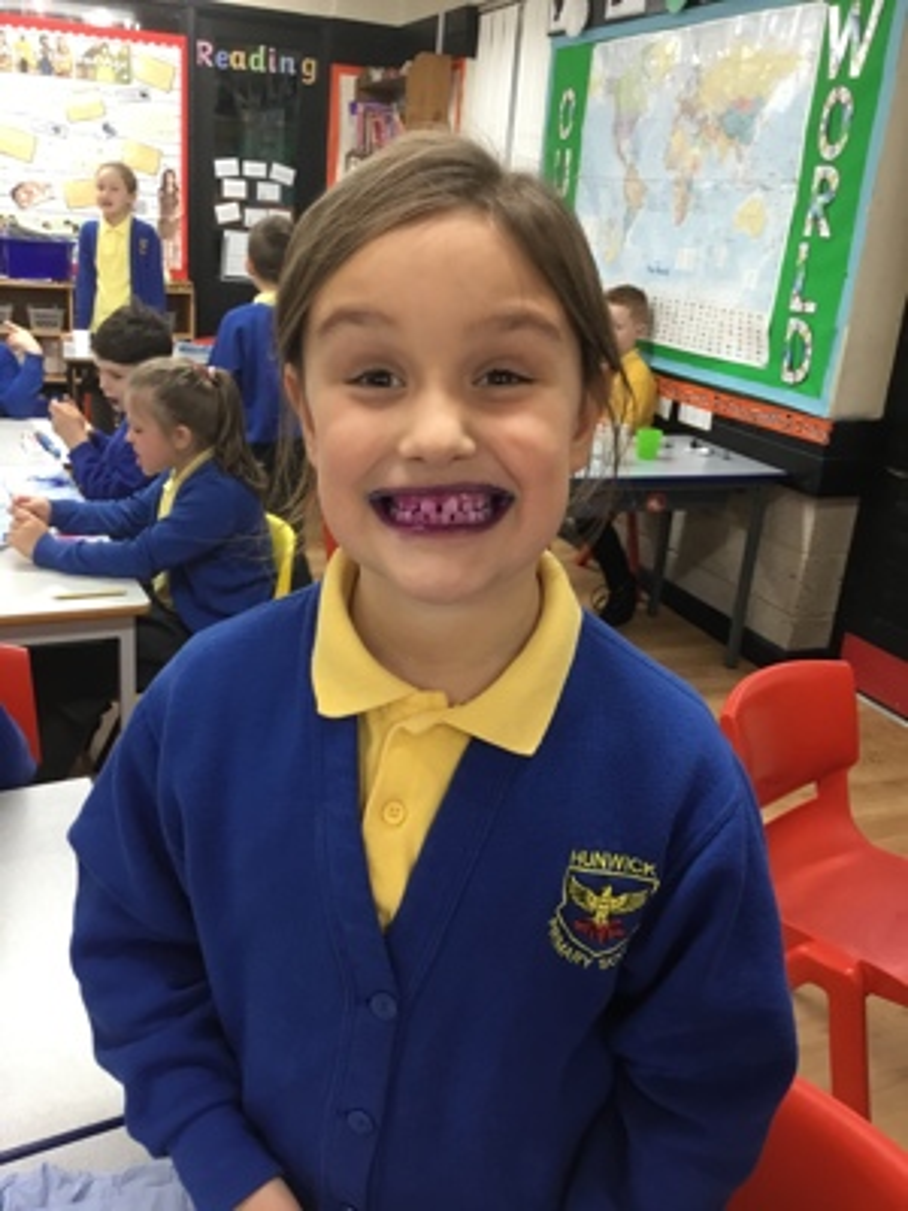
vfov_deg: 58.4
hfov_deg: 45.4
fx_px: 1084
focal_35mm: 31
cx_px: 454
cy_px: 606
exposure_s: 1/33
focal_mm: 3.3
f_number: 2.4
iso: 100
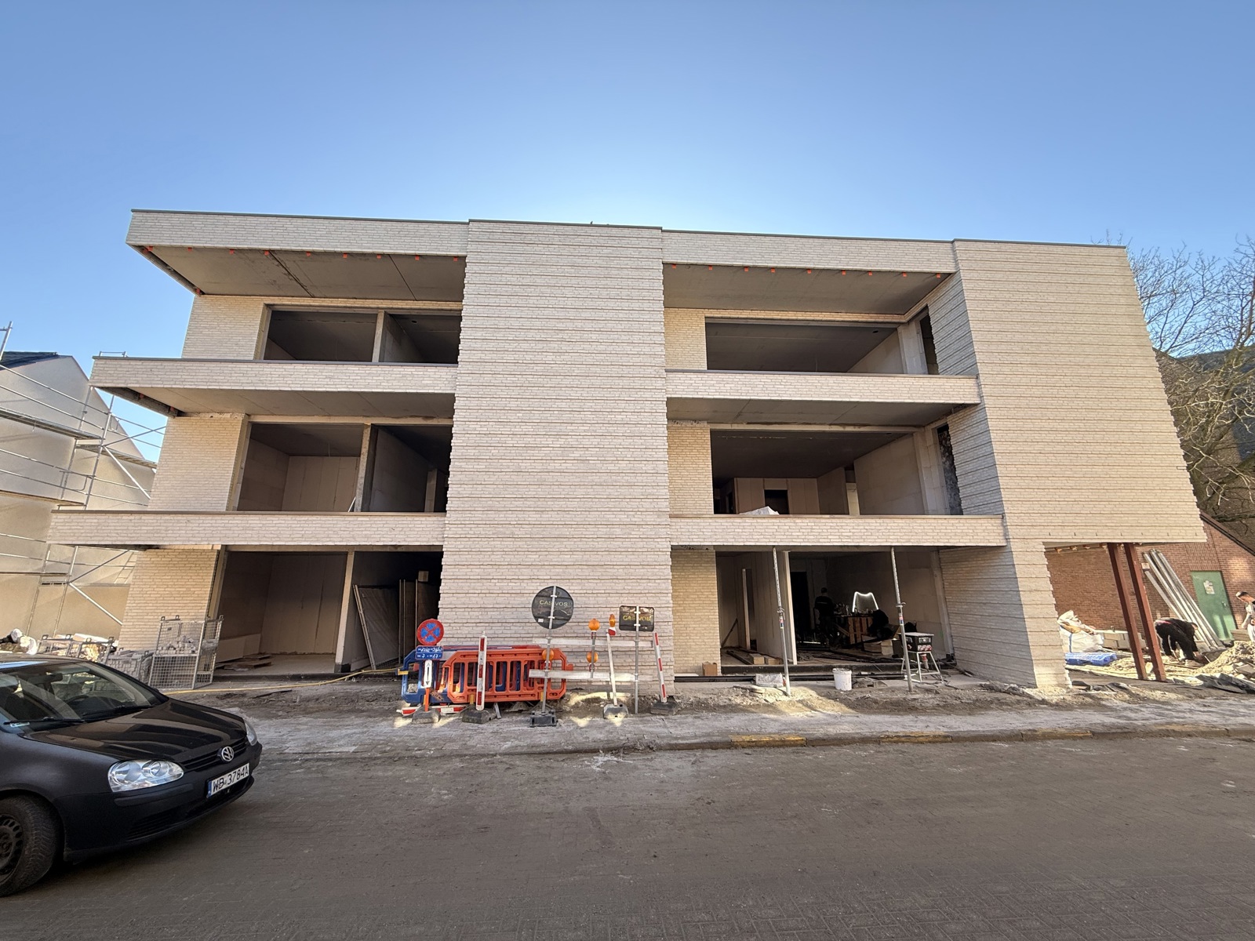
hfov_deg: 102.1
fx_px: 508
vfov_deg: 85.7
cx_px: 628
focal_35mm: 14
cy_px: 470
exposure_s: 1/279
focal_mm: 2.22
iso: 50
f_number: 2.2
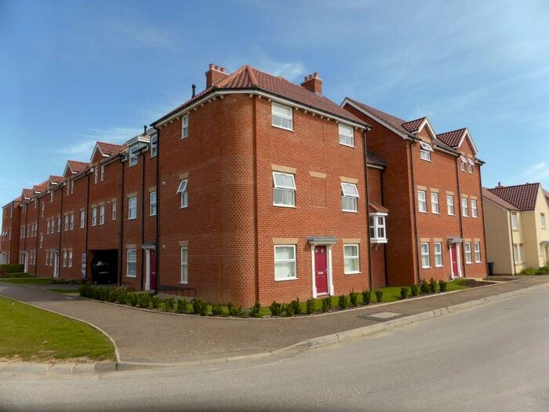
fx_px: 381
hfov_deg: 71.6
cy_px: 206
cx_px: 274
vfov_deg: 56.8
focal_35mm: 24
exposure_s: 1/1000
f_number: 3.3
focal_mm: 4.3
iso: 100
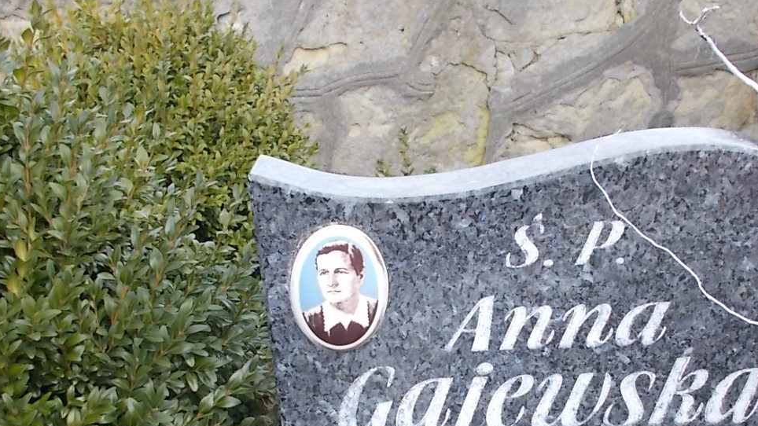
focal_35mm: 47
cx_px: 436
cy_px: 331
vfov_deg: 25.1
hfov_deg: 43.6
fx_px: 945
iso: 80
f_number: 3.2
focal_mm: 4.6
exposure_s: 1/160
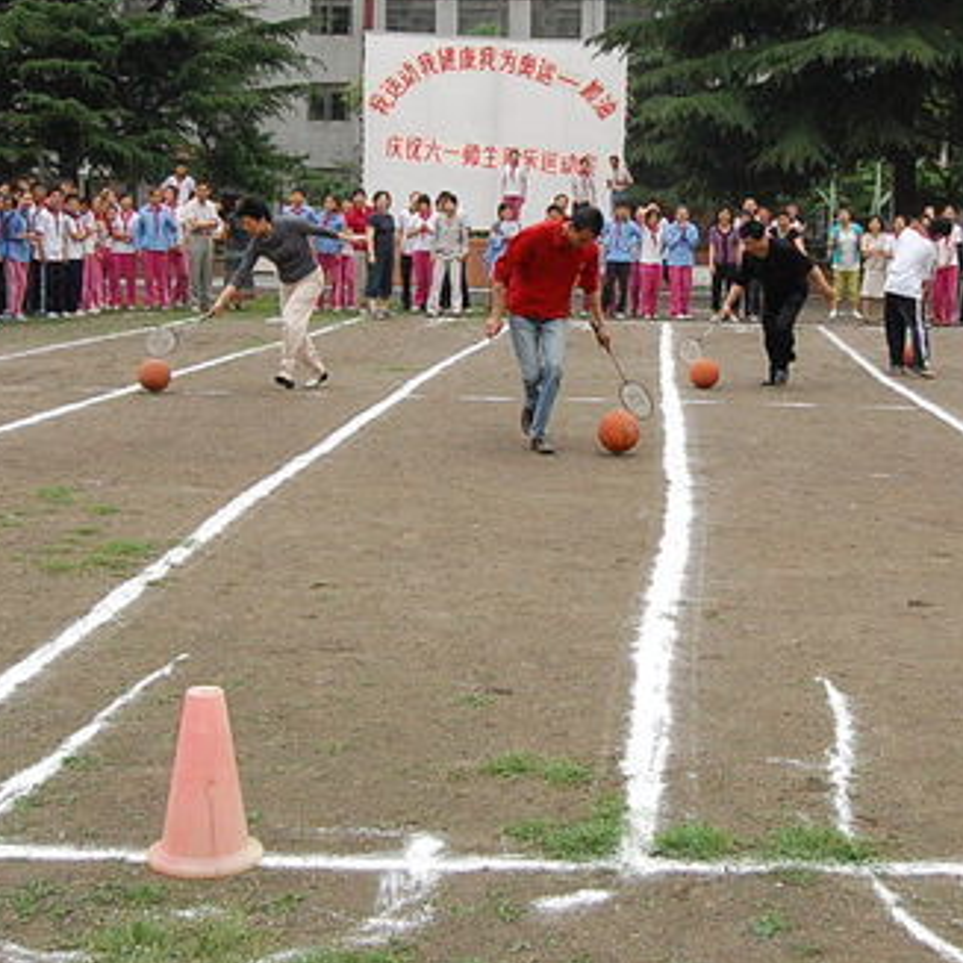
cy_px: 314
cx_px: 639
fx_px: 1763
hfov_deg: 30.3
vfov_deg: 30.3
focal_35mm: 56
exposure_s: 1/1000
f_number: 9
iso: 1600
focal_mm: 18
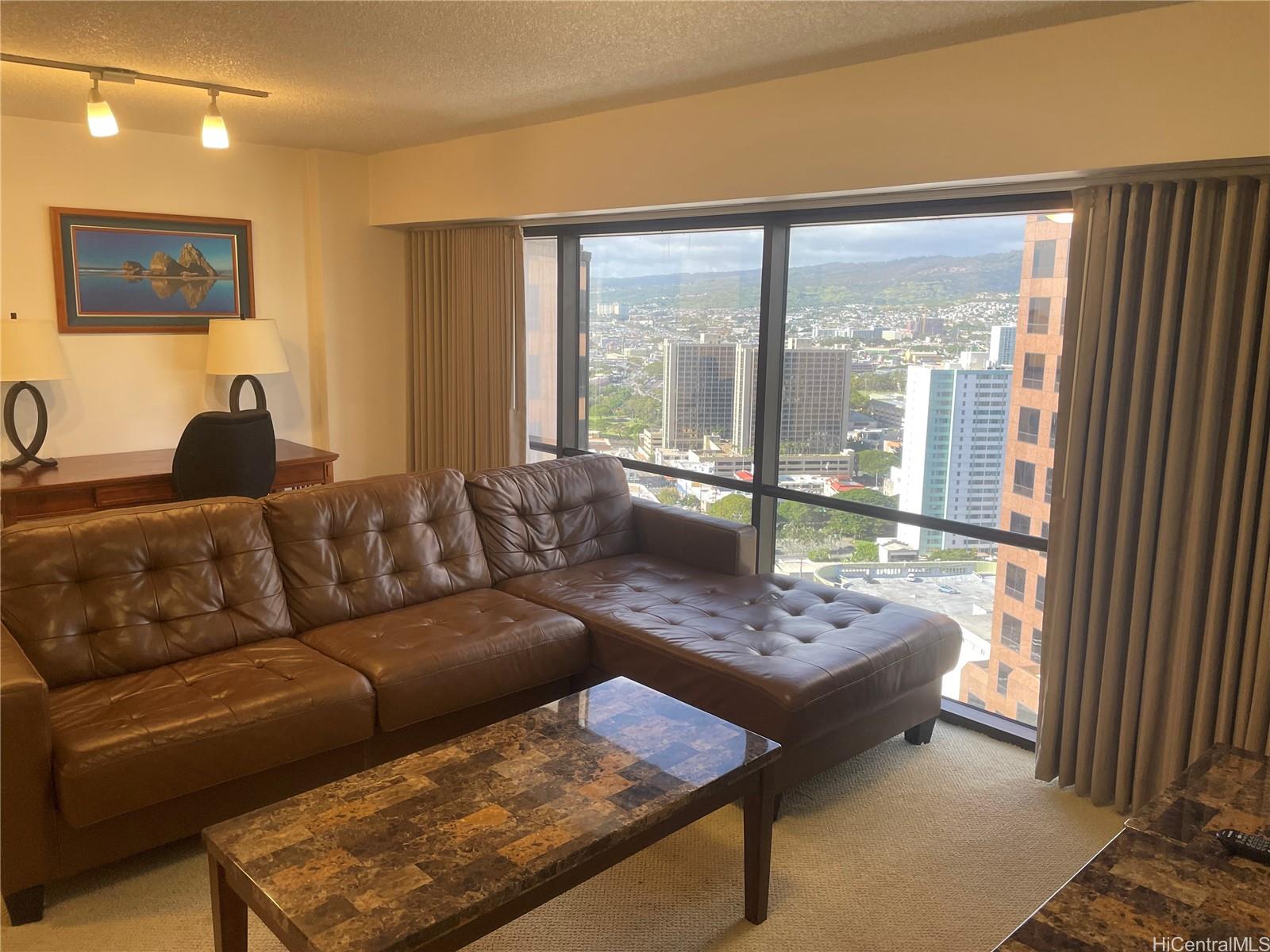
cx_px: 635
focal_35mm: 26
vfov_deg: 53.1
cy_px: 476
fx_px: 954
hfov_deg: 67.3
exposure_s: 1/120
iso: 100
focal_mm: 4.2
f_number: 1.6
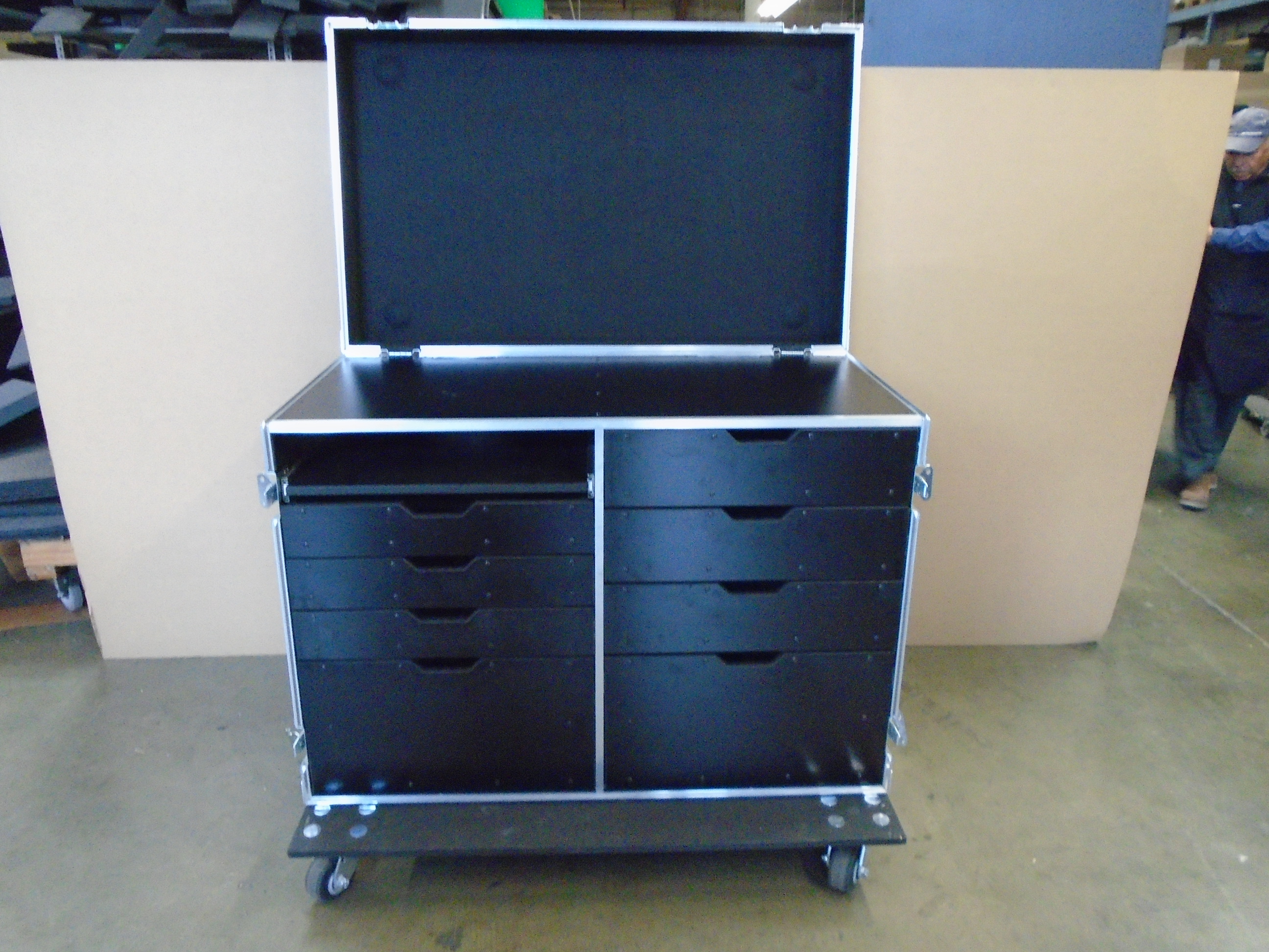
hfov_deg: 67.3
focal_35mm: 26
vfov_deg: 53.1
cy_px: 476
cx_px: 634
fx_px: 953
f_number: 3.2
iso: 800
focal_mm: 4.6
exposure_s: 1/20
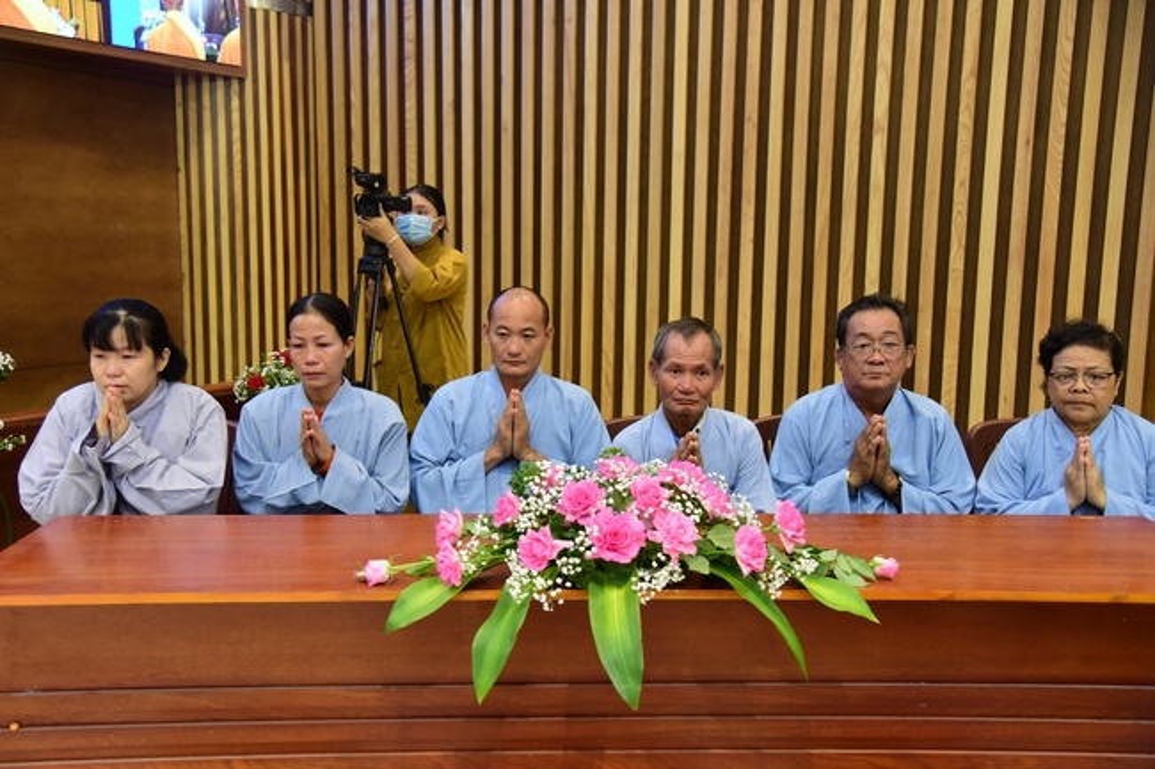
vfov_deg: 35.0
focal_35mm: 38
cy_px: 384
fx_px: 1219
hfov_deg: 50.7
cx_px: 578
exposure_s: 1/50
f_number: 4
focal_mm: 38
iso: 1600
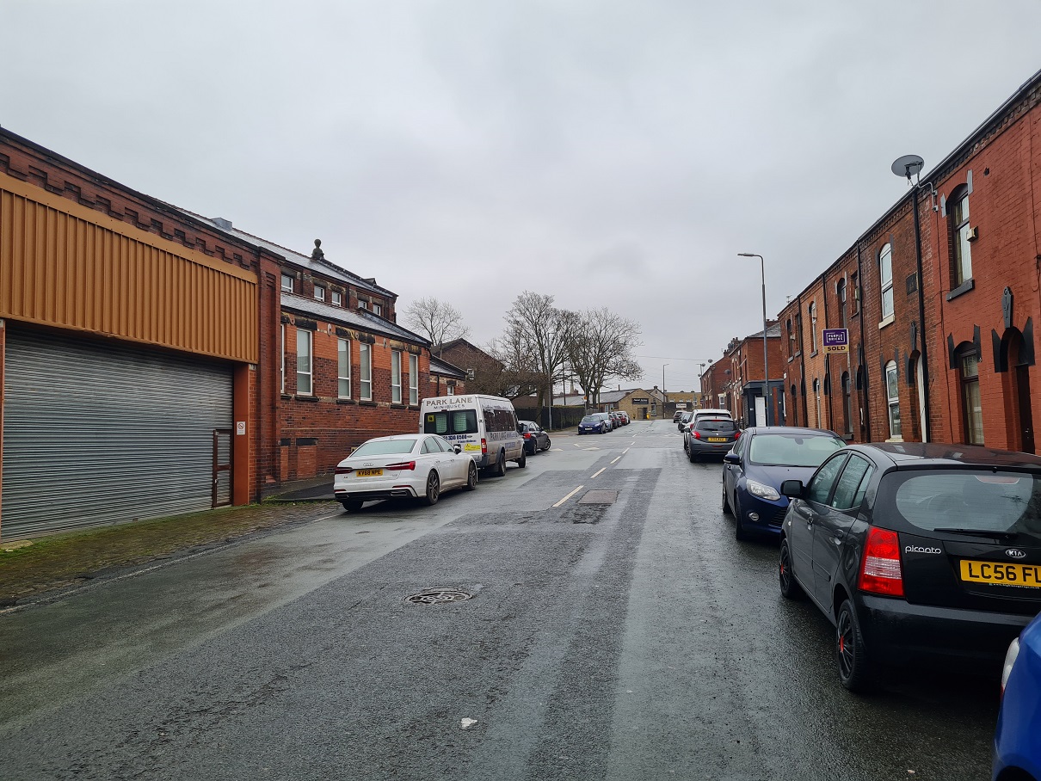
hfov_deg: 67.3
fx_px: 782
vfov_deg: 53.1
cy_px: 390
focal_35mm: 26
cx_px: 520
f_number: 1.8
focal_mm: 5.4
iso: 50
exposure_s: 1/279
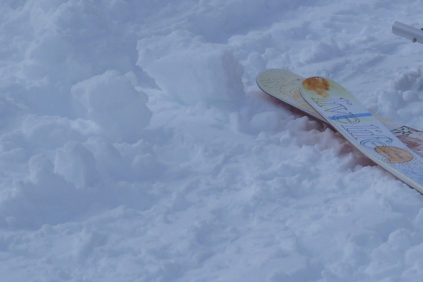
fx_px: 2691
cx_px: 432
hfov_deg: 8.9
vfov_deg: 5.9
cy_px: -137
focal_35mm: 229
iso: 80
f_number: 4.3
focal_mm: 12.4
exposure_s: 1/320
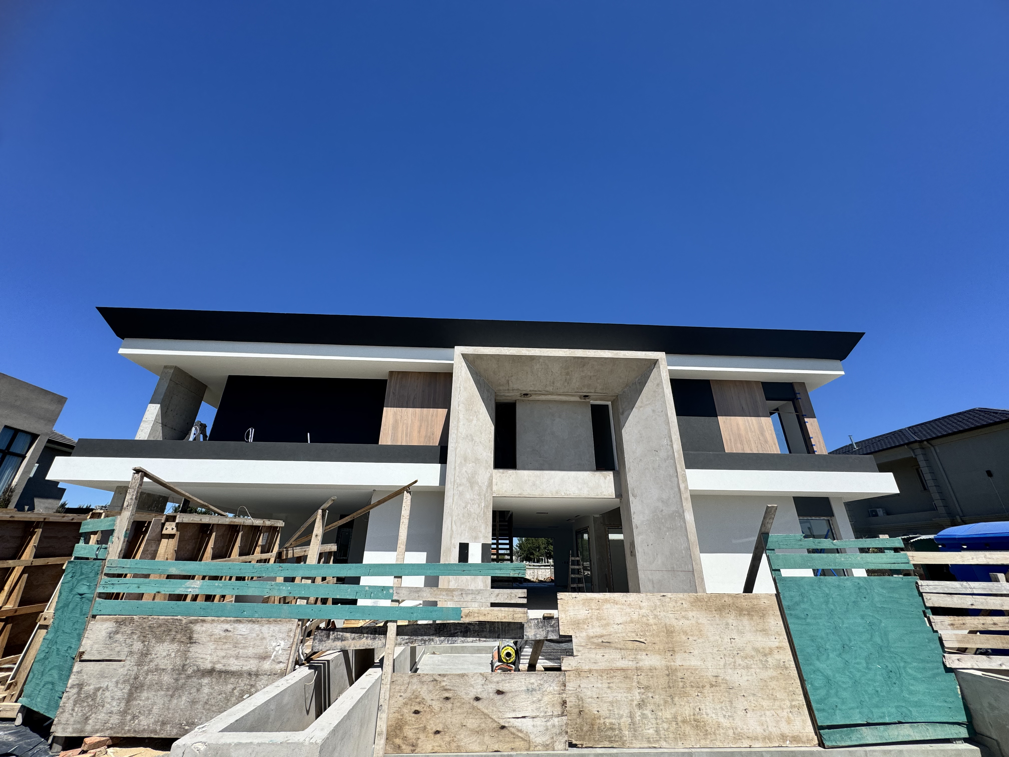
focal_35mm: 14
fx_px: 408
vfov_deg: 85.7
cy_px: 378
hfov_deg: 102.1
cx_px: 504
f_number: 2.2
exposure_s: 1/2028
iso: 50
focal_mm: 2.22
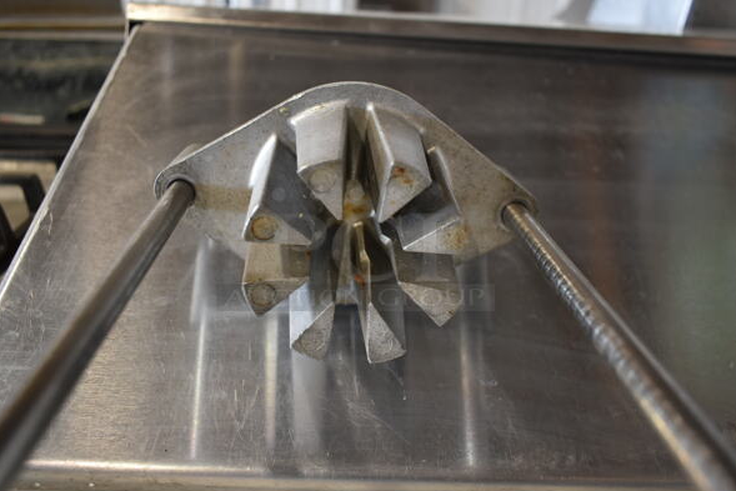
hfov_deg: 65.4
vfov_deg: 46.4
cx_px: 356
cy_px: 245
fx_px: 573
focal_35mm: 28
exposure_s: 1/30
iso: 560
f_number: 3.5
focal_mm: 18
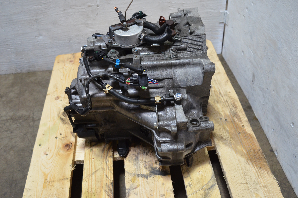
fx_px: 297
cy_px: 99
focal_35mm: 36
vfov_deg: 36.7
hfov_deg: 53.2
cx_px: 149
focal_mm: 24
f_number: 3.5
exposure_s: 1/200
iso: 1600
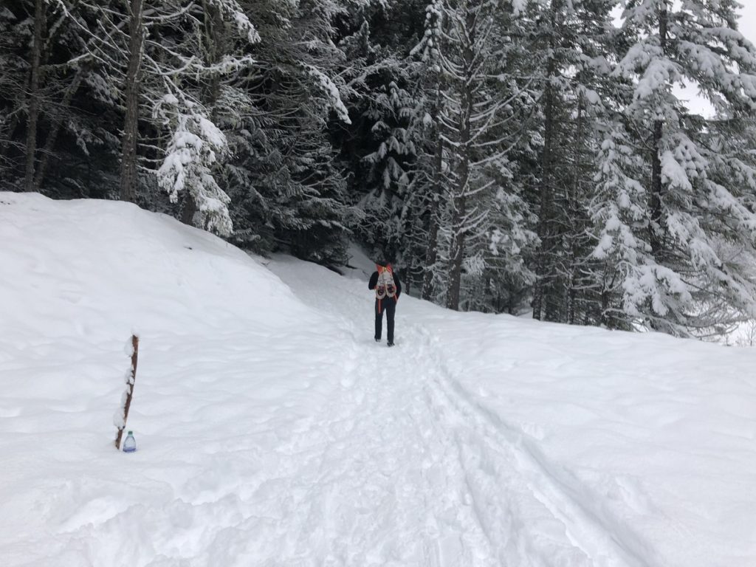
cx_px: 378
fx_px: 612
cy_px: 284
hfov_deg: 63.4
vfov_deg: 49.7
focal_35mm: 28
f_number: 1.8
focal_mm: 3.99
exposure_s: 1/244
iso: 20
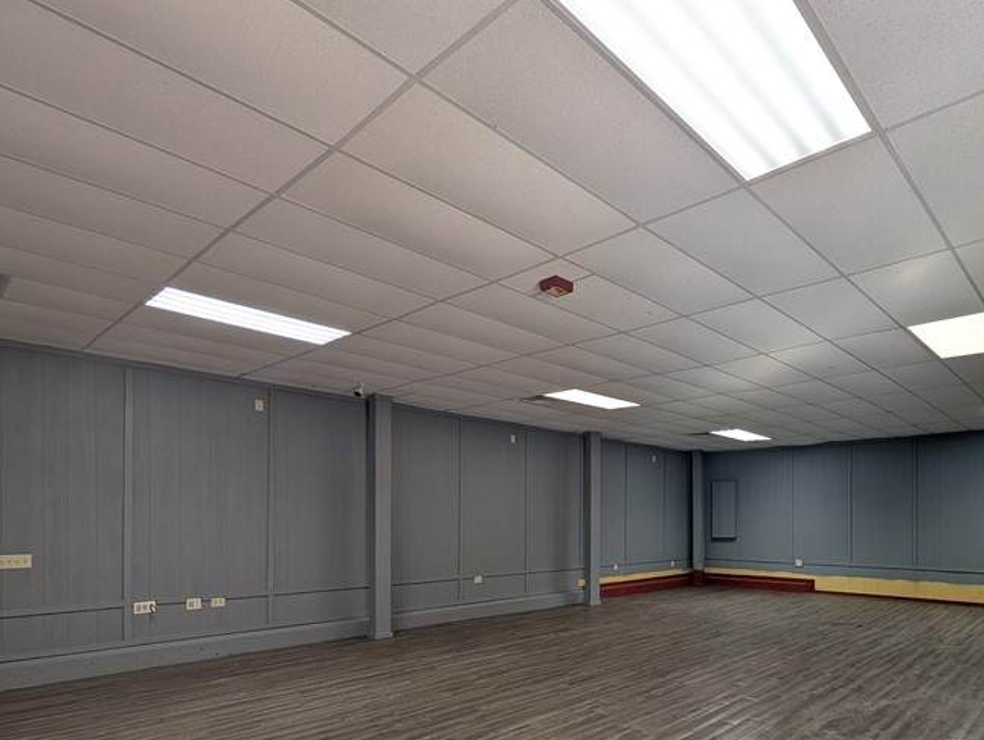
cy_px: 531
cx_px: 680
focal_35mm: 19
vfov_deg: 65.6
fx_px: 541
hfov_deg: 80.9
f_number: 1.7
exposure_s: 1/120
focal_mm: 2.02
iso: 80
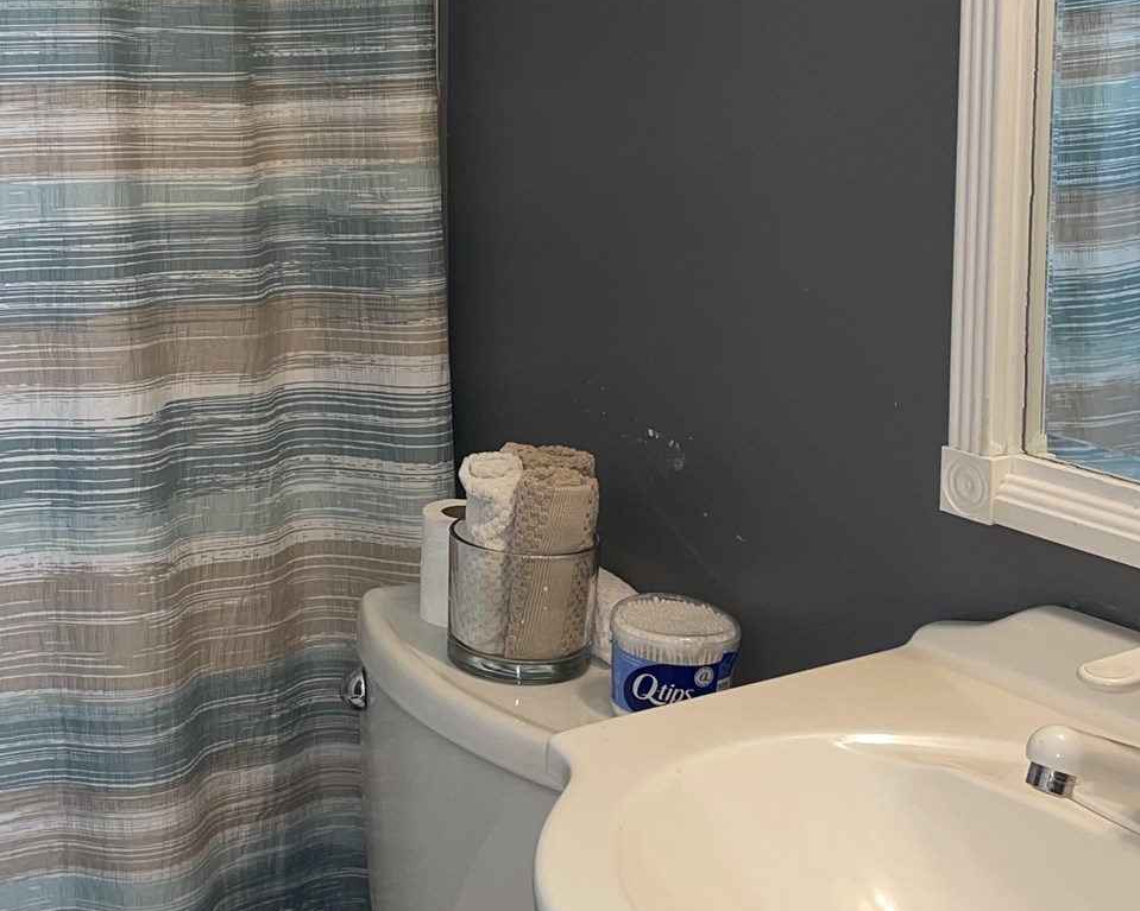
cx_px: 342
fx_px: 2058
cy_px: 298
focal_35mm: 61
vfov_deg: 24.8
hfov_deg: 30.6
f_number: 1.6
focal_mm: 4.2
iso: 32
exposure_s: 1/28
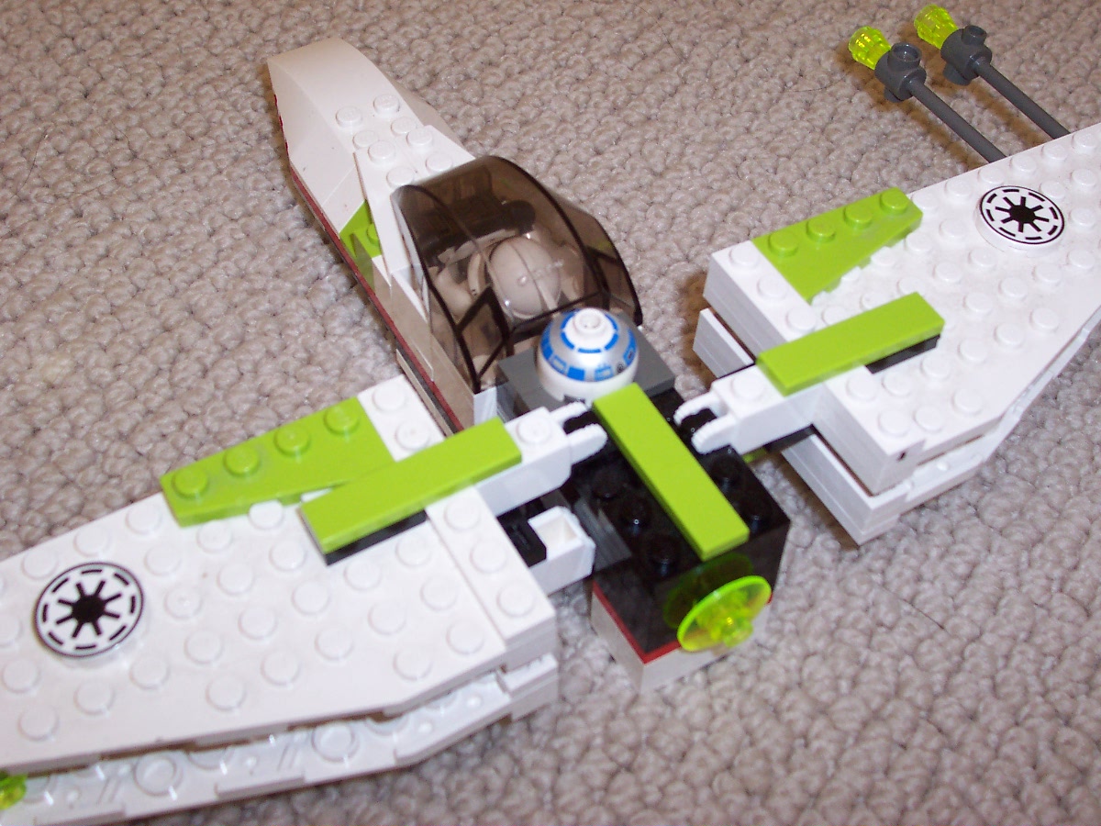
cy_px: 413
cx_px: 550
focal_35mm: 46
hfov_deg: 41.2
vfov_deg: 31.5
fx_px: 1463
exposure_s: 1/60
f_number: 3
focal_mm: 7
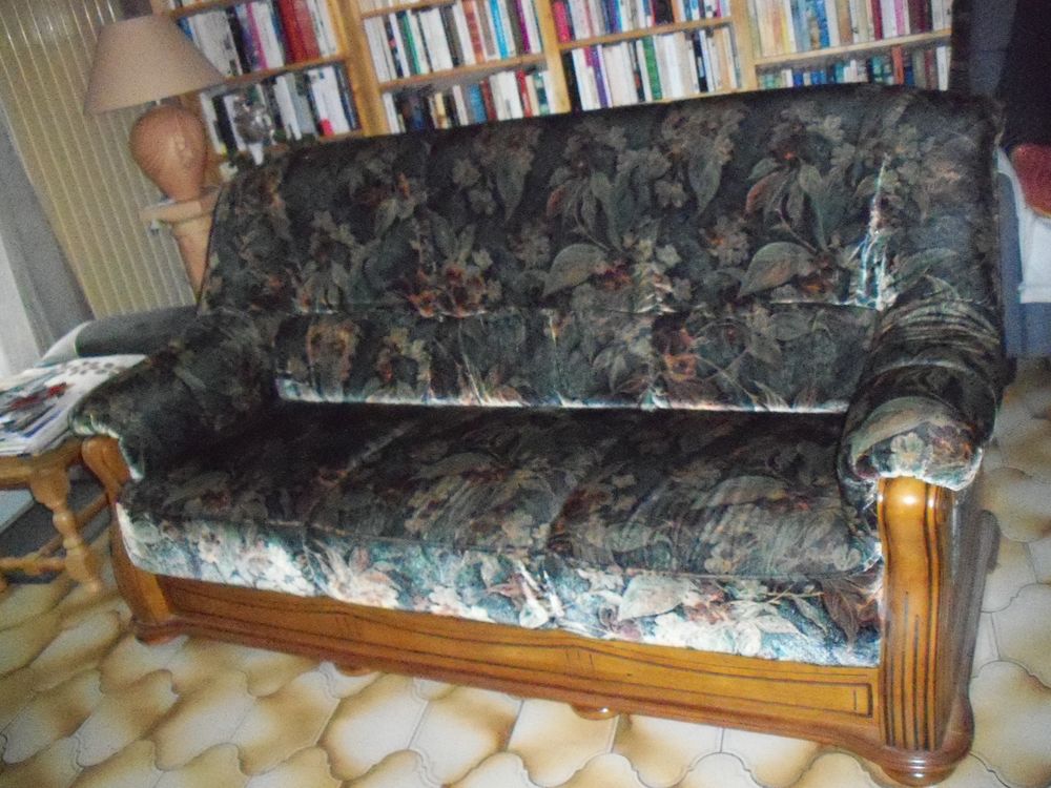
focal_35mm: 38
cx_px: 526
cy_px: 394
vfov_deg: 37.7
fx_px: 1154
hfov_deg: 49.0
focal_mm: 6.3
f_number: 3.5
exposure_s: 1/500
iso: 1600
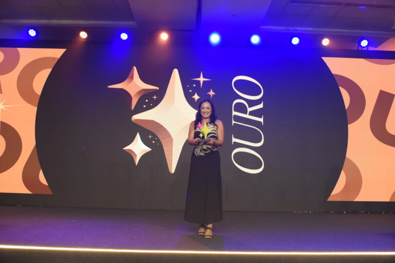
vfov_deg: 42.3
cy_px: 132
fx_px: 340
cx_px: 198
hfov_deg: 60.3
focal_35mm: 31
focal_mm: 31
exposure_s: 1/200
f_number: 4
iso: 1600
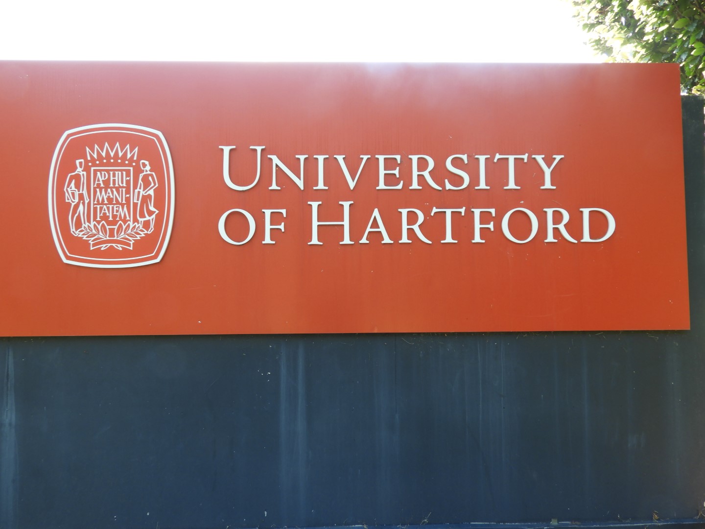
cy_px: 264
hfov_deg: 60.0
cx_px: 352
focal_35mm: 30
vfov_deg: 46.8
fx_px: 611
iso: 100
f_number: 3.5
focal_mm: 5.4
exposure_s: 1/50
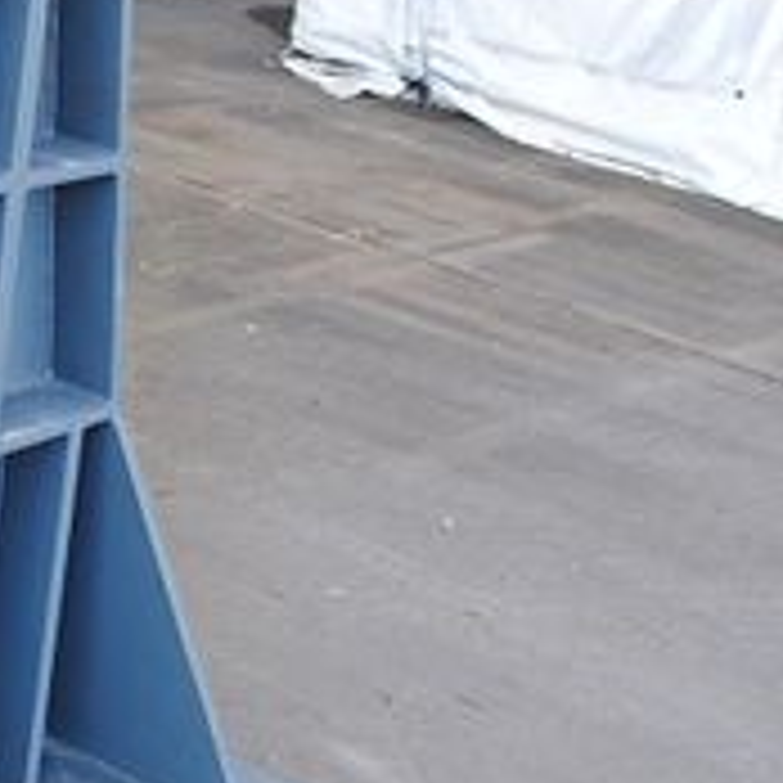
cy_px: 367
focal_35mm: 79
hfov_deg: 20.1
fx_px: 2022
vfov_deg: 21.9
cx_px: -238
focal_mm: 18
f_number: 4.5
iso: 200
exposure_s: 1/80
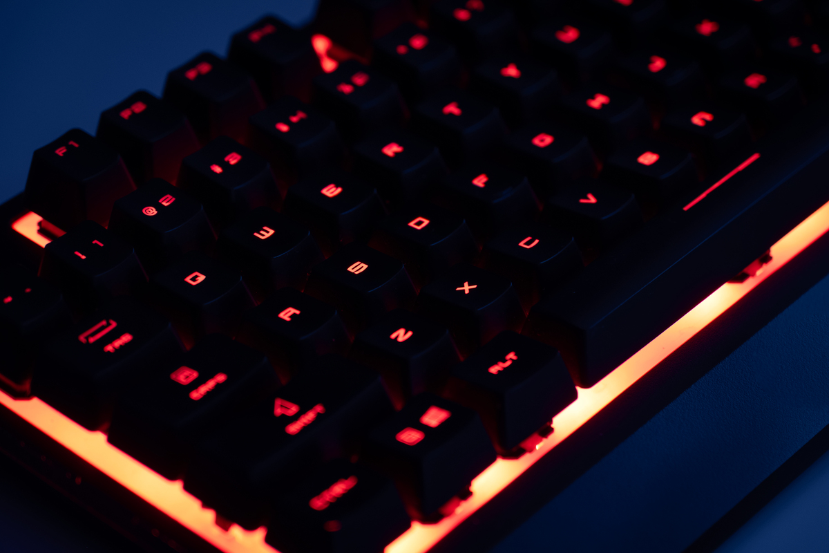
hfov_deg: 17.1
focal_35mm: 120
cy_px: 276
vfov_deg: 11.4
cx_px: 414
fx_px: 2763
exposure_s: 10
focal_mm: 80
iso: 100
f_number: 4
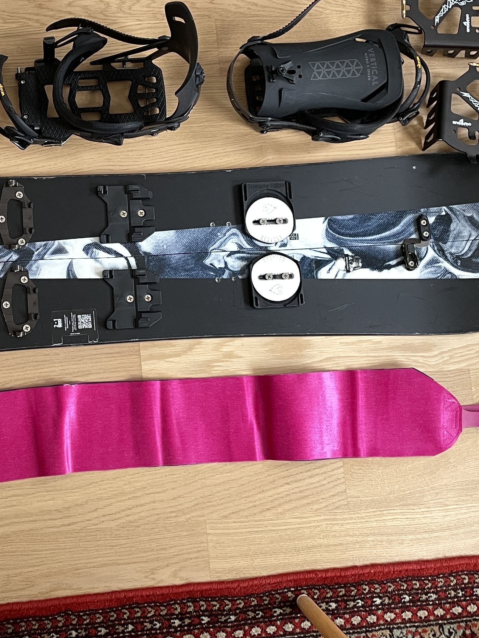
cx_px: 62
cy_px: 229
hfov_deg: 26.3
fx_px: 996
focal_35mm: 54
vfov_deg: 35.3
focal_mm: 4.2
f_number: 1.6
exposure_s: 1/63
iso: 125
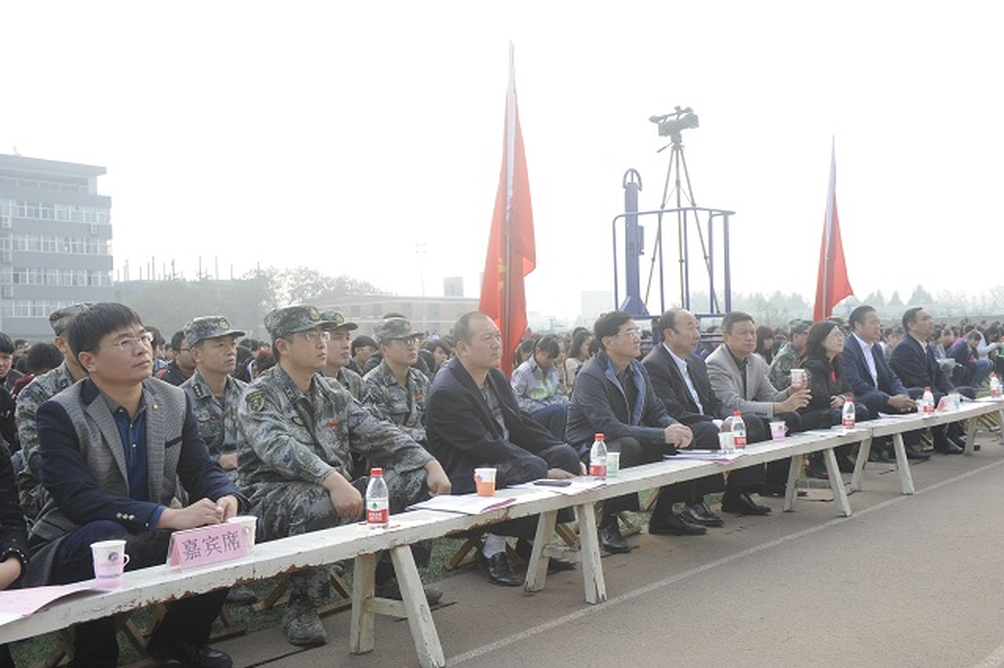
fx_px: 1059
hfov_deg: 50.7
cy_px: 334
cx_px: 502
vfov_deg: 35.0
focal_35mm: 38
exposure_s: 1/200
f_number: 6.3
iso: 320
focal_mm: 38
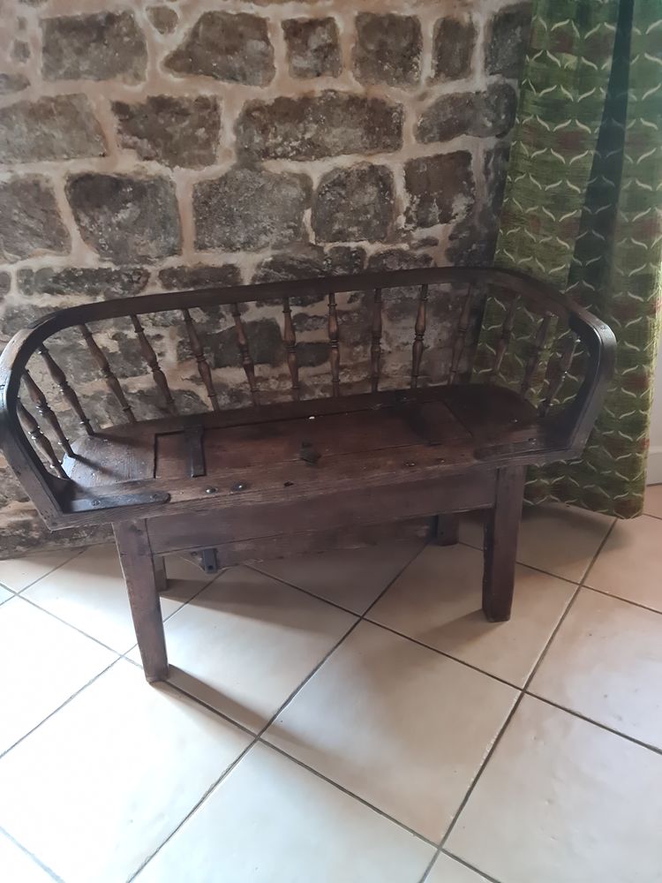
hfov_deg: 51.4
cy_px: 442
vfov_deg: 65.3
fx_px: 688
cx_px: 331
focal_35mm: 27
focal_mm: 5.9
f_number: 2
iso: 800
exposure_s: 1/50
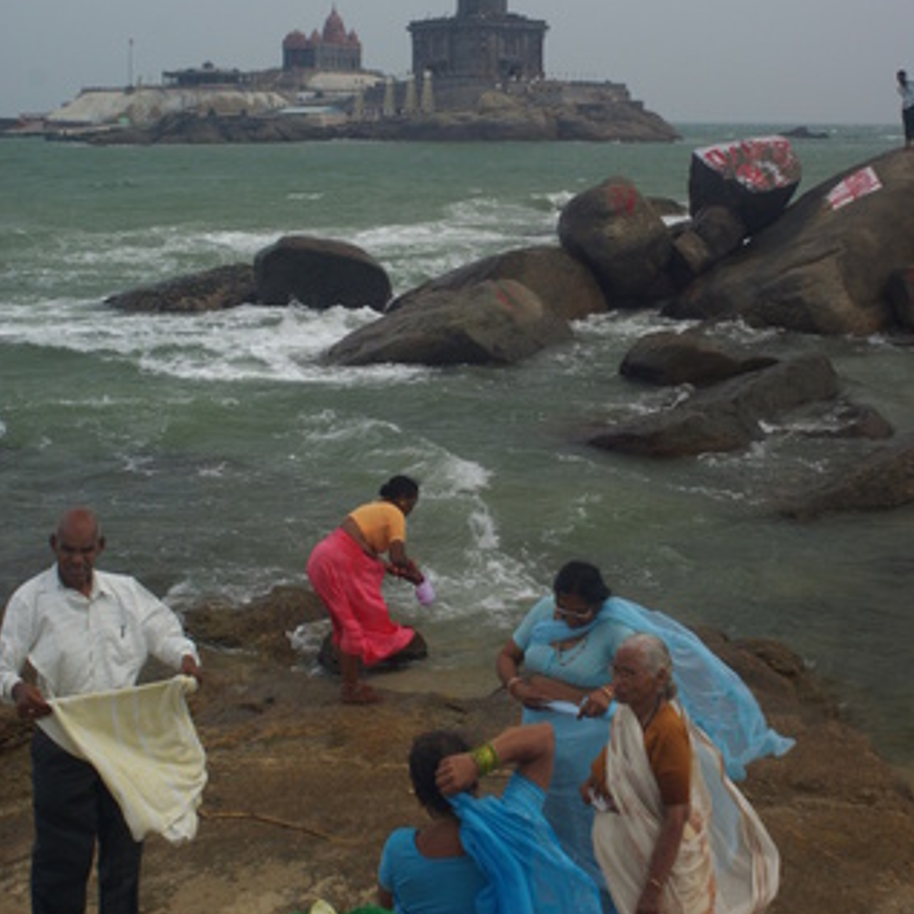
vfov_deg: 31.2
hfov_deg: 31.6
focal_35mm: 54
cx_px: 456
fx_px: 1613
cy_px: 262
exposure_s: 1/125
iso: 100
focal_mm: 28
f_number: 5.6
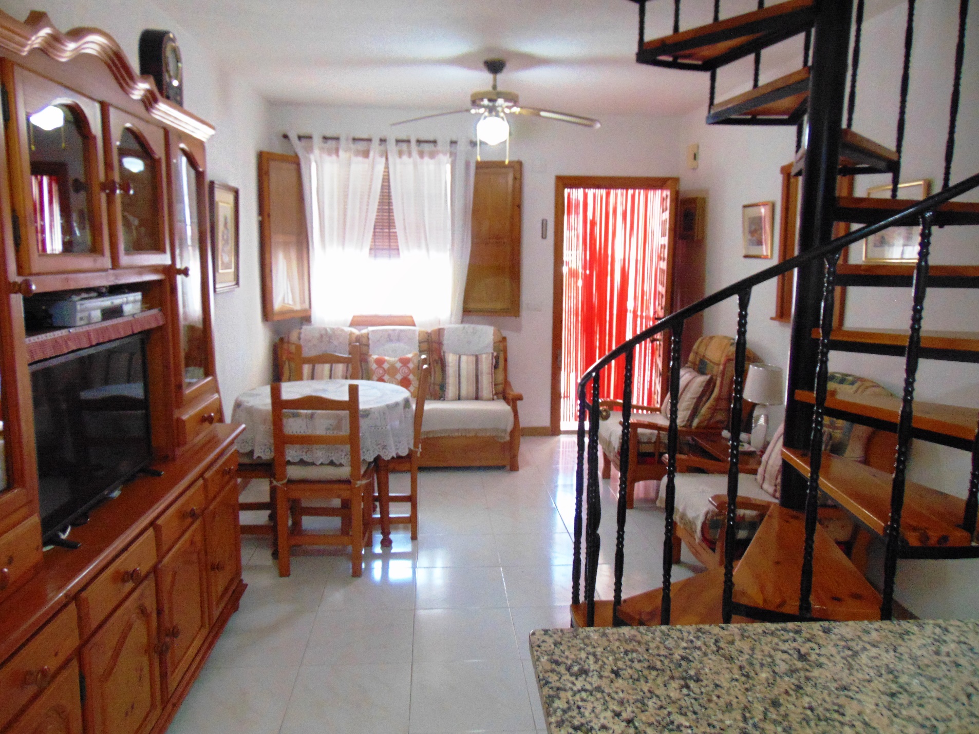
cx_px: 490
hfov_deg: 69.4
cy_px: 367
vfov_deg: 54.9
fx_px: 707
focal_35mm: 25
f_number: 3
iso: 400
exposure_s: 1/25
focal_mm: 4.5
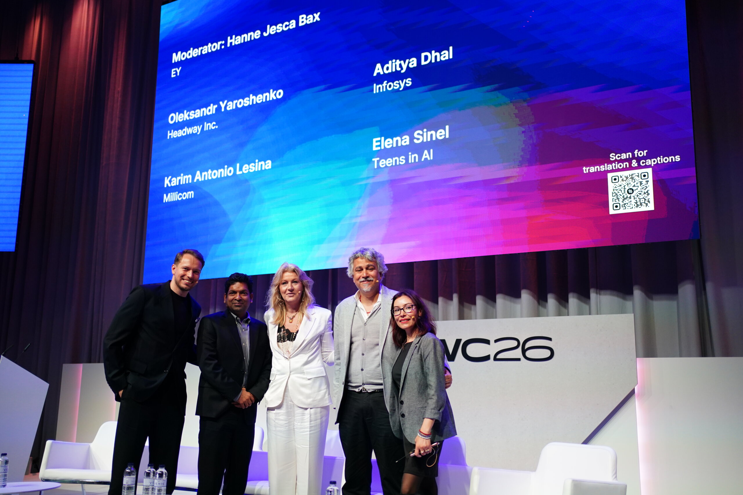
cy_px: 248
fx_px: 722
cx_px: 372
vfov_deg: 37.9
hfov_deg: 54.4
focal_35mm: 35
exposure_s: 1/800
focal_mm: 35
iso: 1250
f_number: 1.8
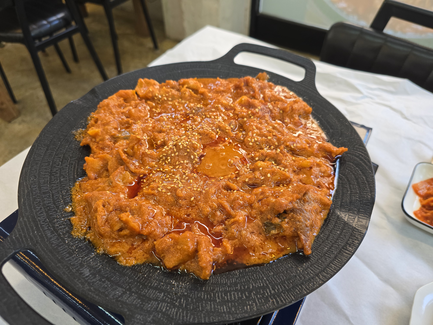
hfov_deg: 73.9
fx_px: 288
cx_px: 216
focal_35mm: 23
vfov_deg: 58.9
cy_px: 162
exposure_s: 1/120
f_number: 1.7
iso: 125
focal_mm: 6.3
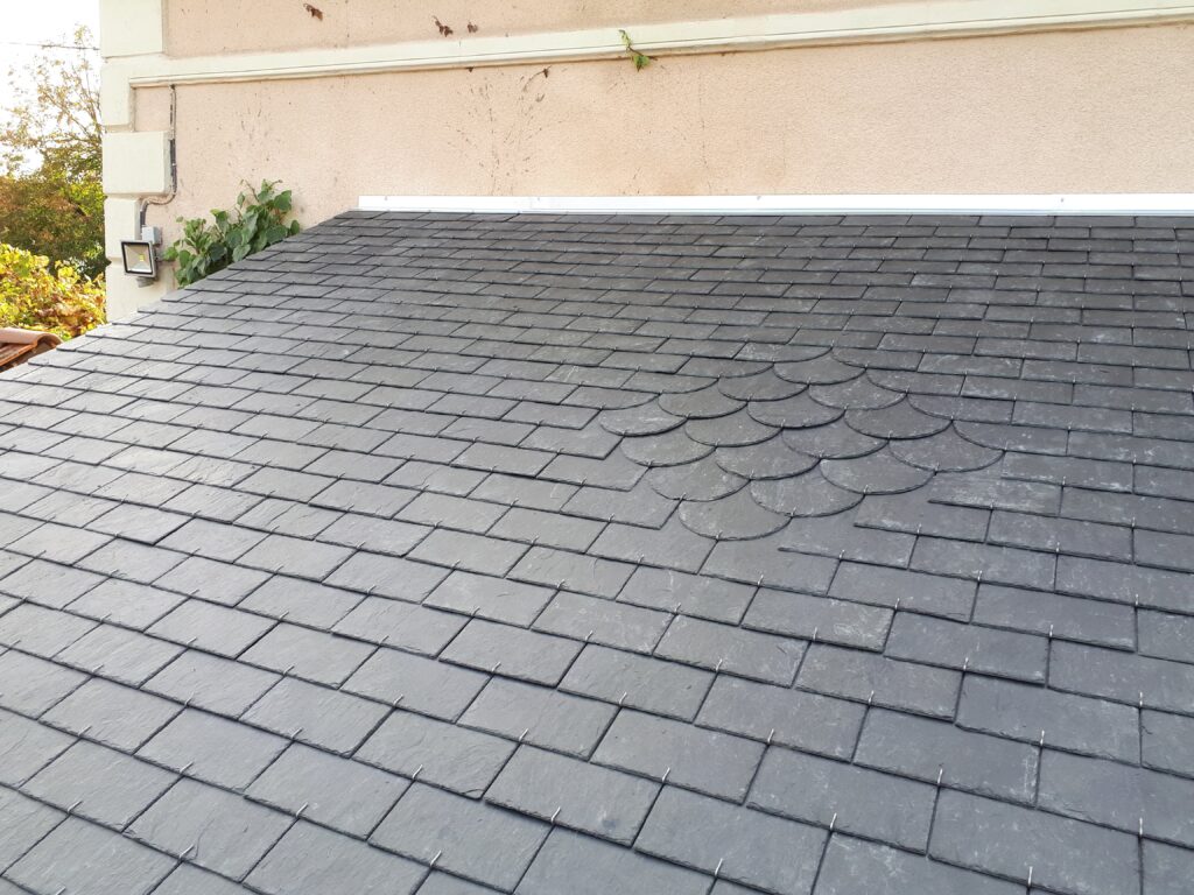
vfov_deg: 51.4
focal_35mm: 27
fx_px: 931
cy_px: 448
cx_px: 597
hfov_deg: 65.3
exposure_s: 1/225
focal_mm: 3.6
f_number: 1.9
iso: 40
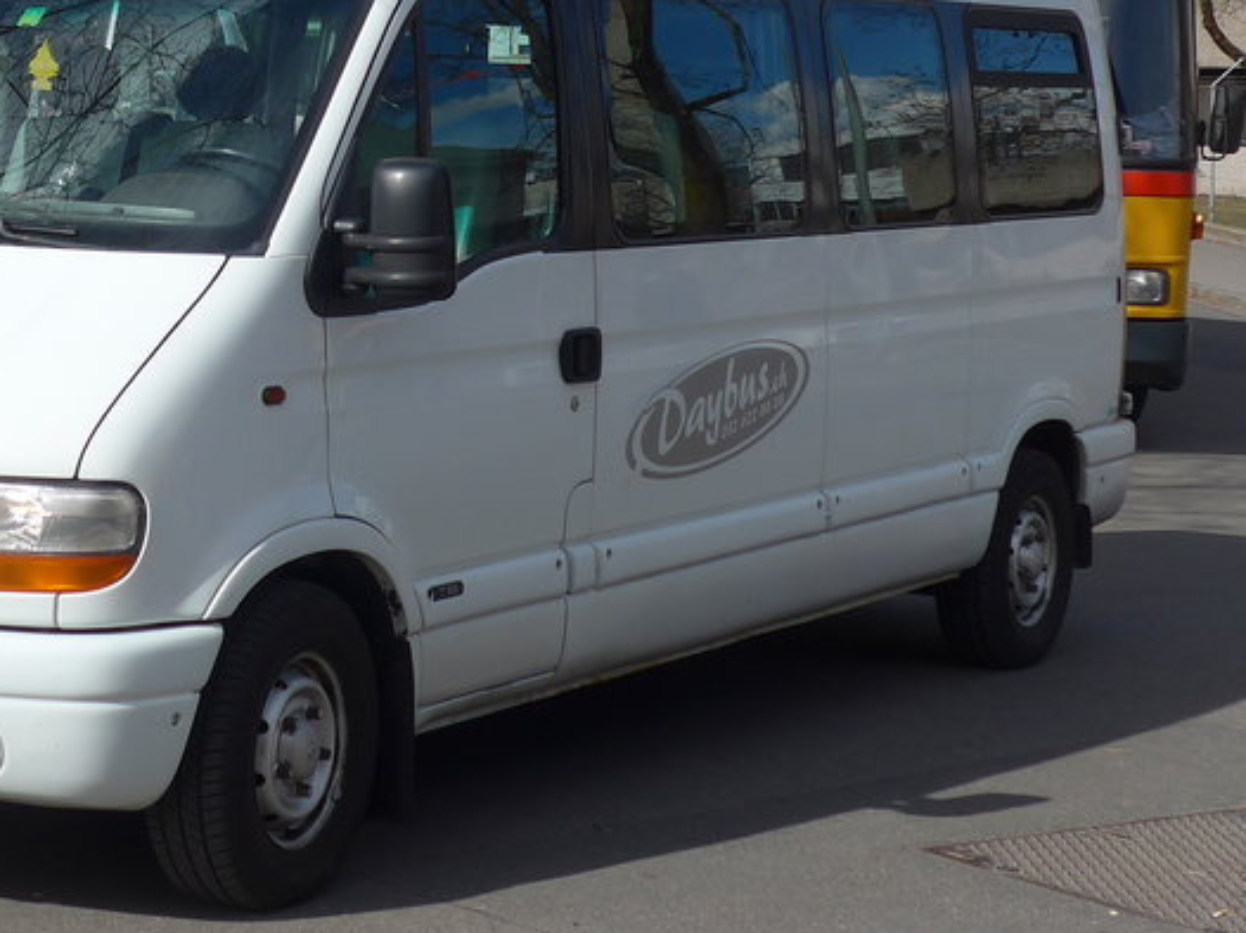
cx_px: 43
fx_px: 3202
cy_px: 135
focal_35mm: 89
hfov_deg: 21.4
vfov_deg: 16.4
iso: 80
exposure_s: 1/2000
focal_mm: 8
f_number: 3.2
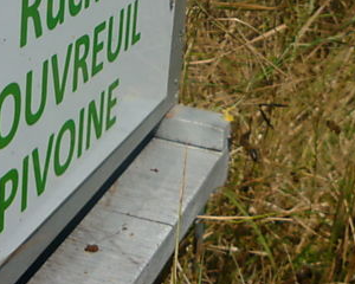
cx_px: 141
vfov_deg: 17.5
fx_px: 904
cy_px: 2
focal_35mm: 86
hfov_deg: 22.2
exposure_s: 1/400
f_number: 8
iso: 80
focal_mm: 5.5
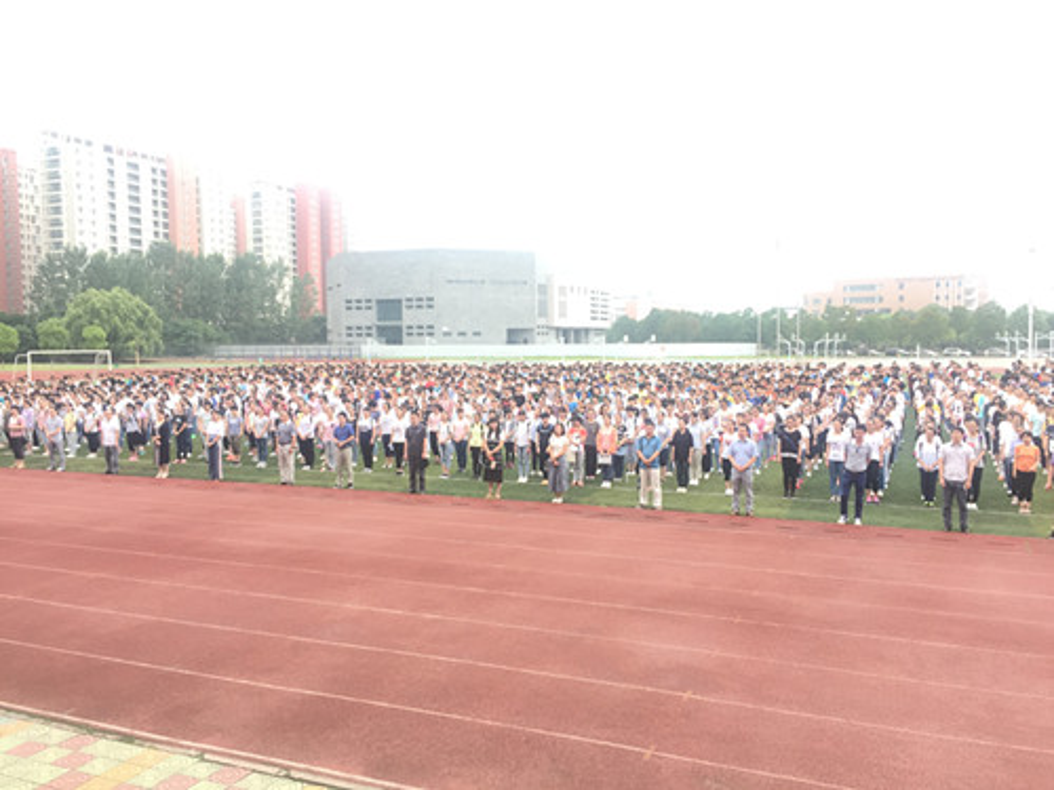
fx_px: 883
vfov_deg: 48.2
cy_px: 395
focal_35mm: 29
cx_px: 527
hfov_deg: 61.7
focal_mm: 4.15
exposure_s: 1/100
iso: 40
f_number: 2.2
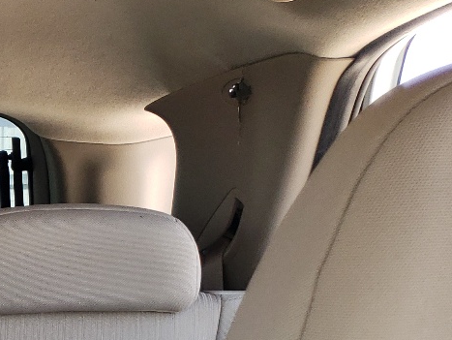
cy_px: 475
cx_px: -299
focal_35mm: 89
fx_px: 1163
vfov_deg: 15.6
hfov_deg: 18.4
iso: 50
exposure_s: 1/263
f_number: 1.5
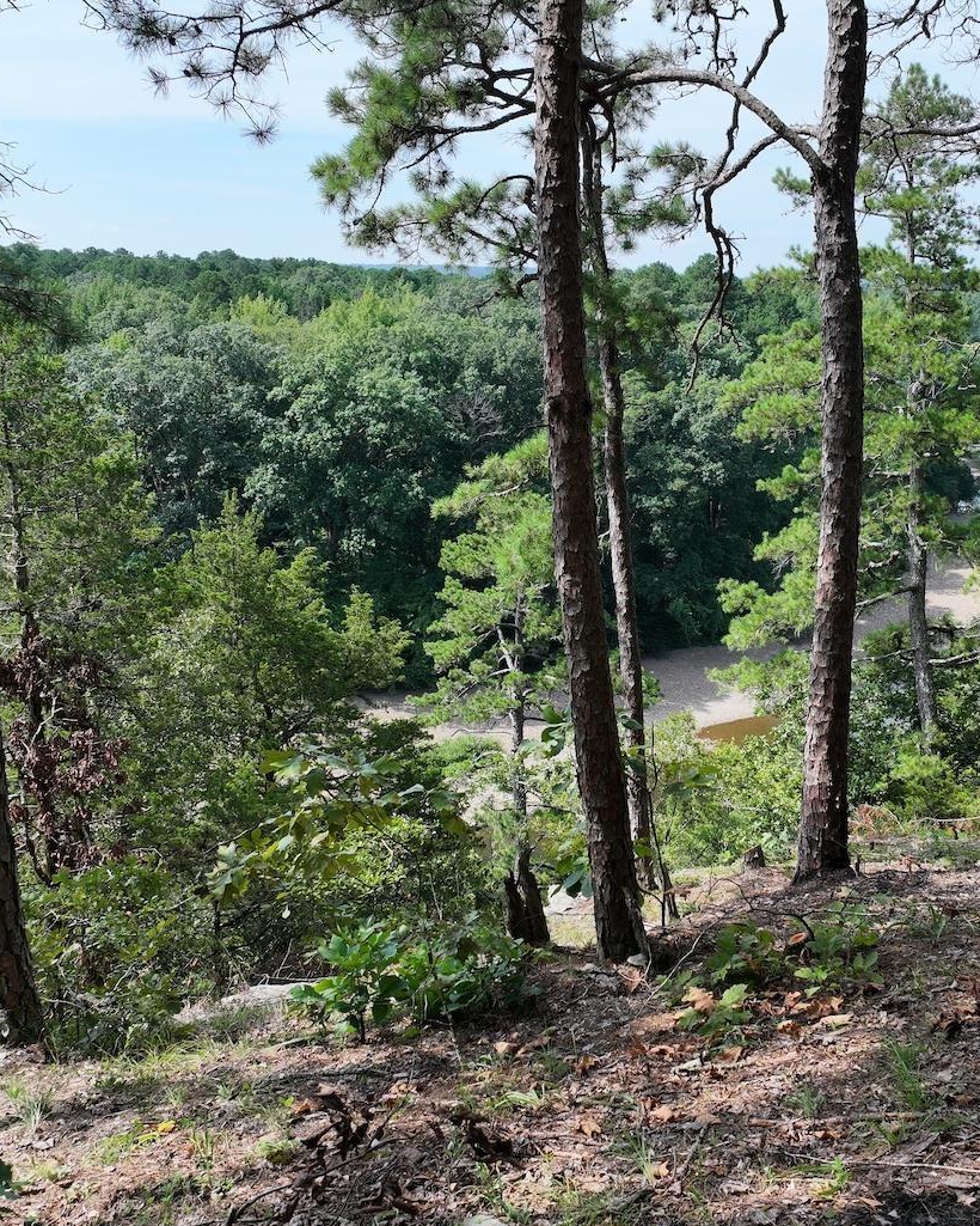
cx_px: 649
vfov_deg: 55.7
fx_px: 1160
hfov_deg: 45.1
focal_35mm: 32
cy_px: 607
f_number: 2.8
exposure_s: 1/1600
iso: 200
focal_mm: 12.29
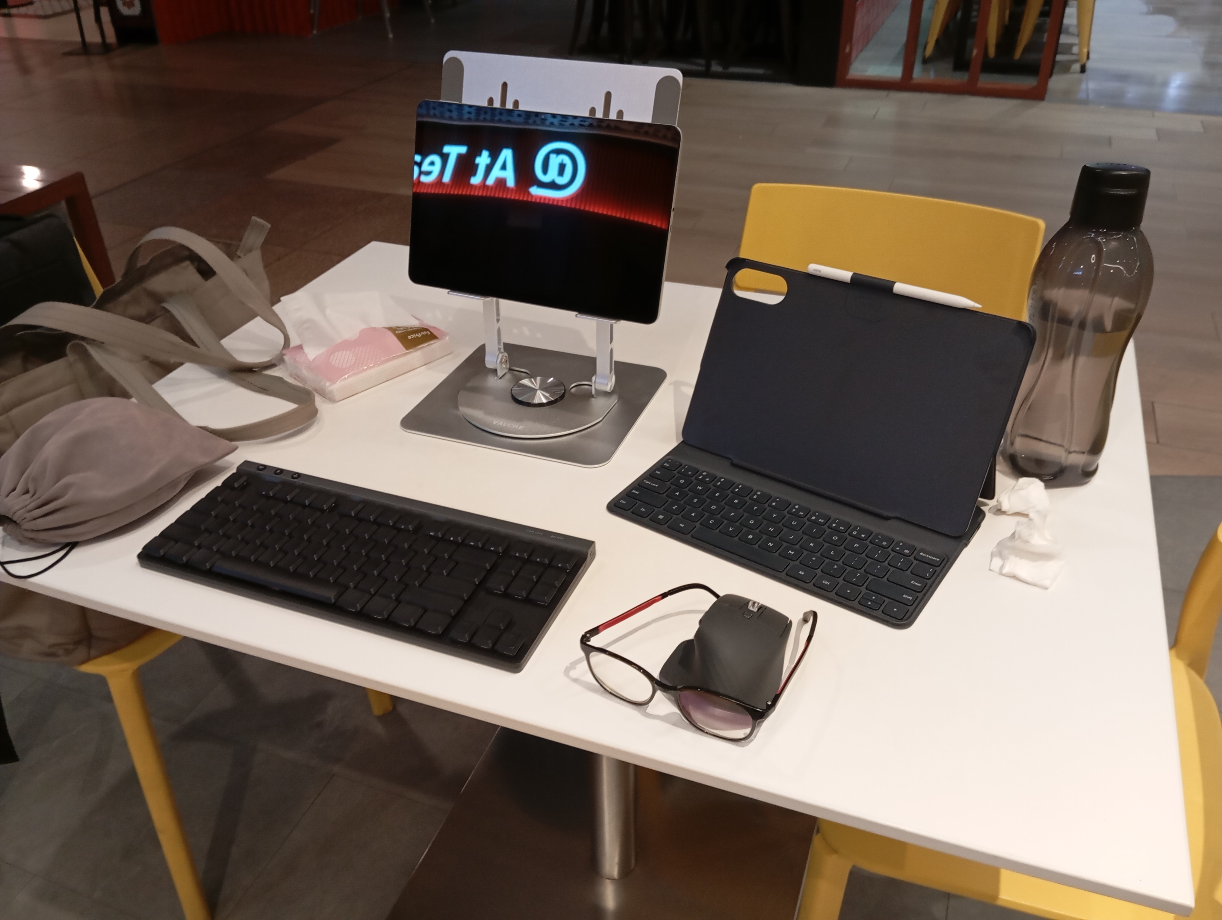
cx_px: 611
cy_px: 460
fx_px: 990
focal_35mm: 28
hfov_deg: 63.4
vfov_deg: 49.9
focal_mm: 4.22
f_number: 1.8
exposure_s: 1/33.3
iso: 1094
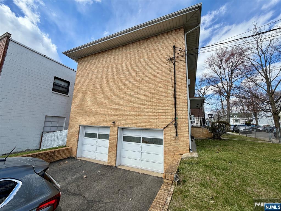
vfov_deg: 85.7
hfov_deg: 102.1
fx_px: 114
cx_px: 140
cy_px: 106
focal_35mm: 14
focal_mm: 2.22
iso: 32
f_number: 2.2
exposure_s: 1/770
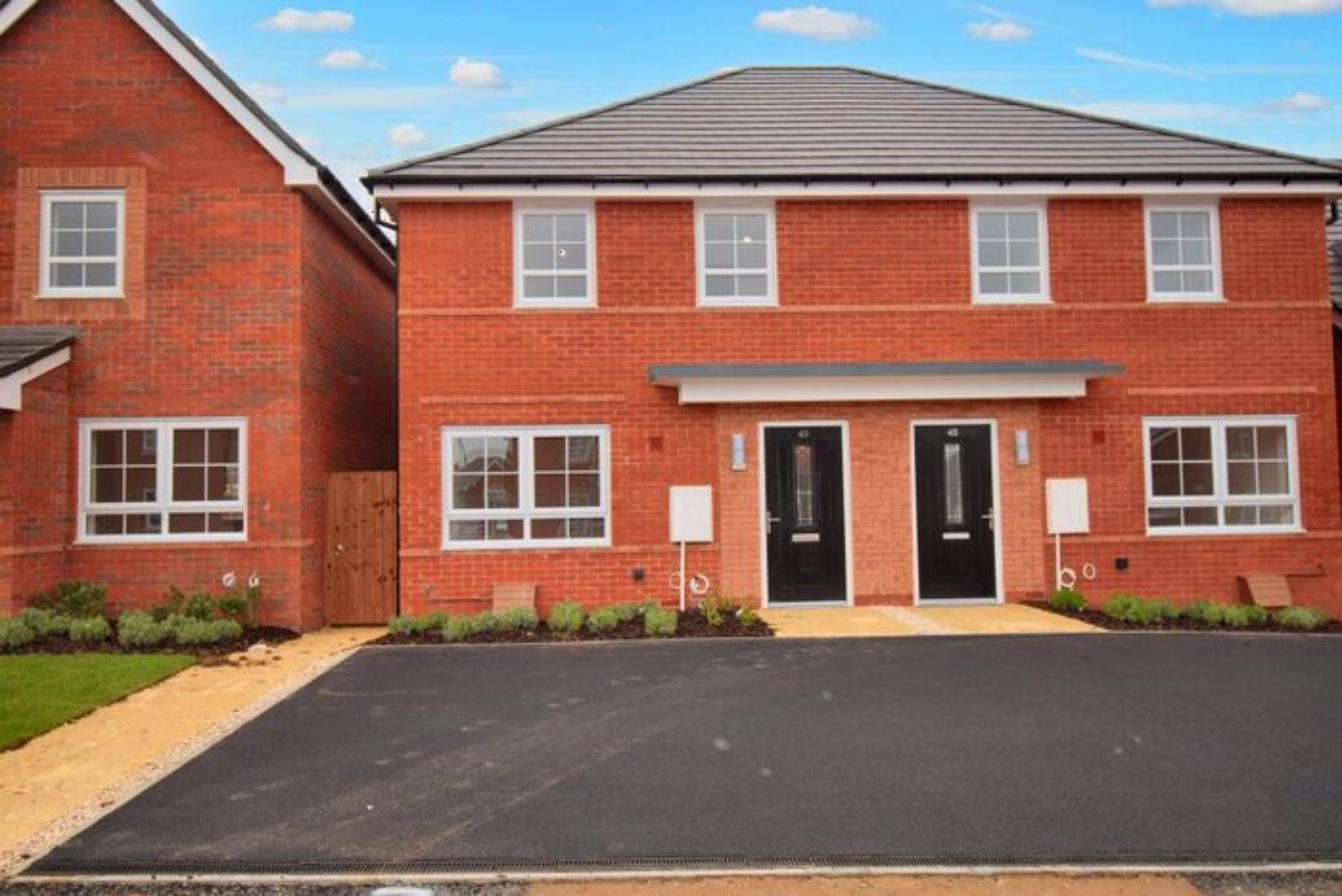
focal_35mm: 27
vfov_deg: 47.9
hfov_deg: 67.4
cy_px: 448
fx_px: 1007
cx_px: 671
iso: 100
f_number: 5.6
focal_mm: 18
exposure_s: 1/125
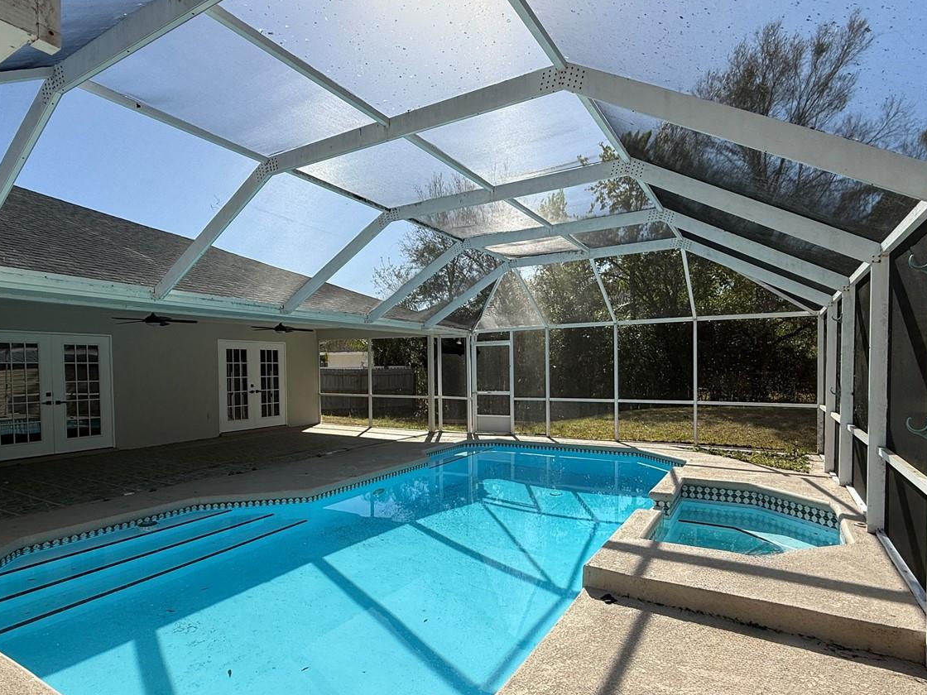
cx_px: 444
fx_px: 536
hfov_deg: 81.7
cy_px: 384
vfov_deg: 65.8
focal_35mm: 20
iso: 50
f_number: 2.2
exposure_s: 1/1285
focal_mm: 2.22
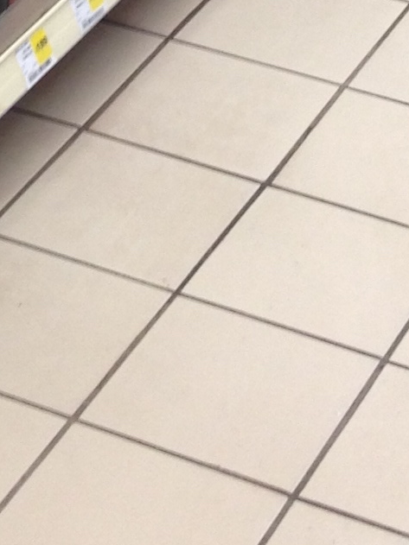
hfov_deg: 8.2
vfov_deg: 9.9
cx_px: 82
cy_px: -665
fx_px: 2852
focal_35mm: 181
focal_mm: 4.28
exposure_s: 1/20
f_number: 2.4
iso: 64
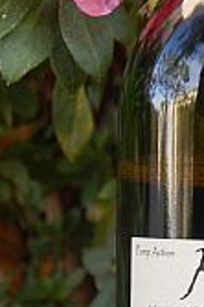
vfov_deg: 9.8
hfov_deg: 6.5
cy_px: 199
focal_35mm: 210
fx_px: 1791
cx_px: 255
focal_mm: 31
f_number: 5.6
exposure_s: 1/125
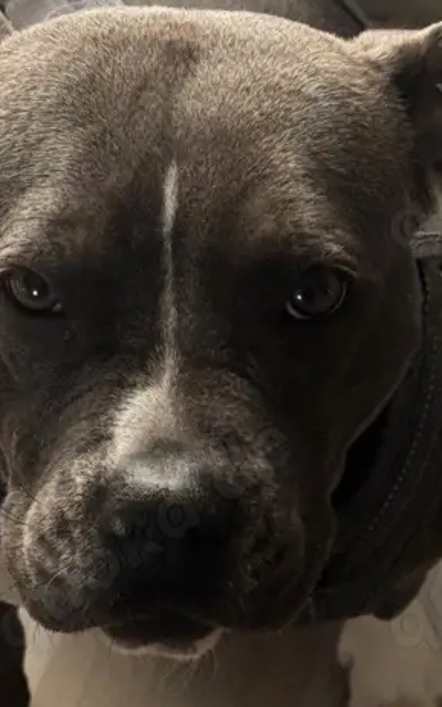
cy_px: 193
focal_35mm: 147
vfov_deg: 14.2
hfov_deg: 8.9
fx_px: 2831
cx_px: 252
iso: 64
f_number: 1.78
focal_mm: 6.76
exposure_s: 1/372
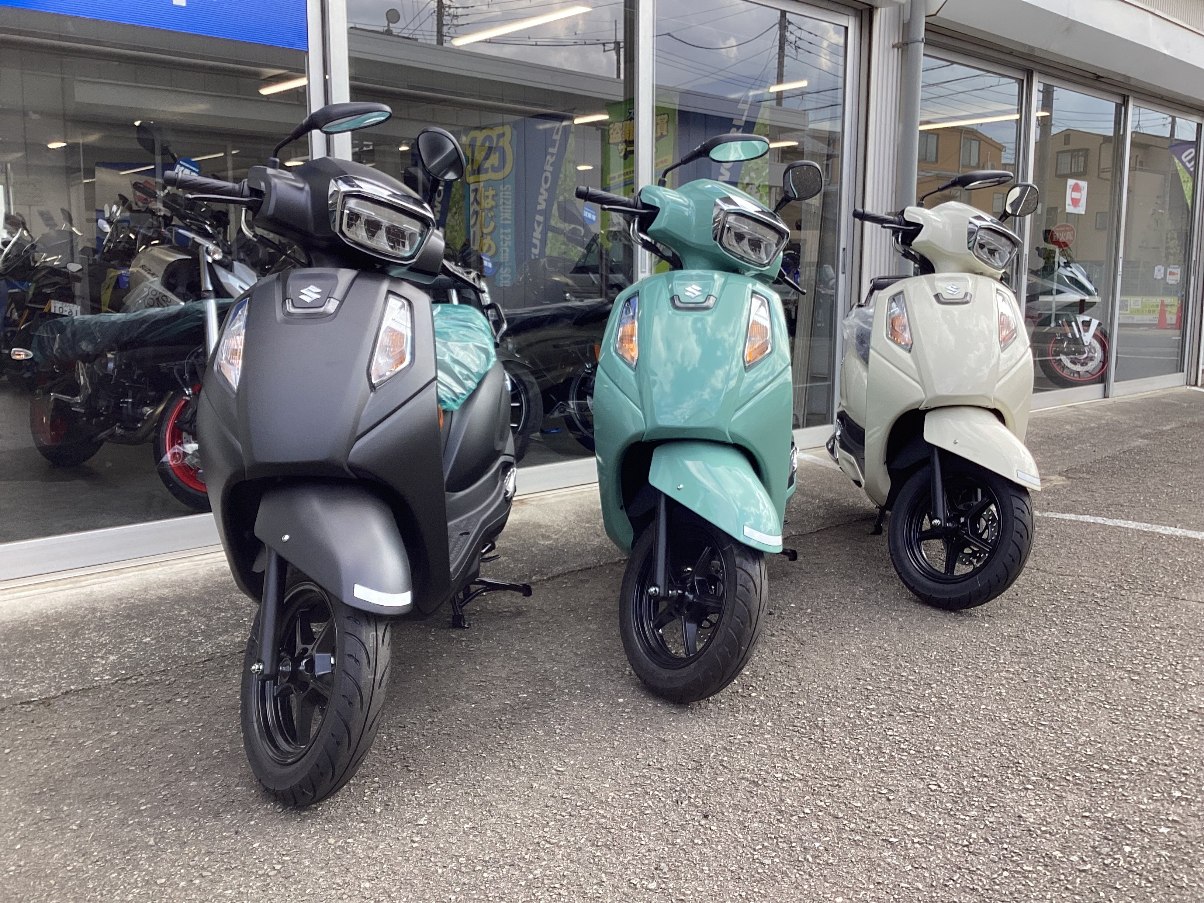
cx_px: 602
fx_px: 1078
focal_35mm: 31
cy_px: 452
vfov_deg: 45.4
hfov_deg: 58.4
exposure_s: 1/214
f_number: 2.4
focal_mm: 3.3
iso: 25
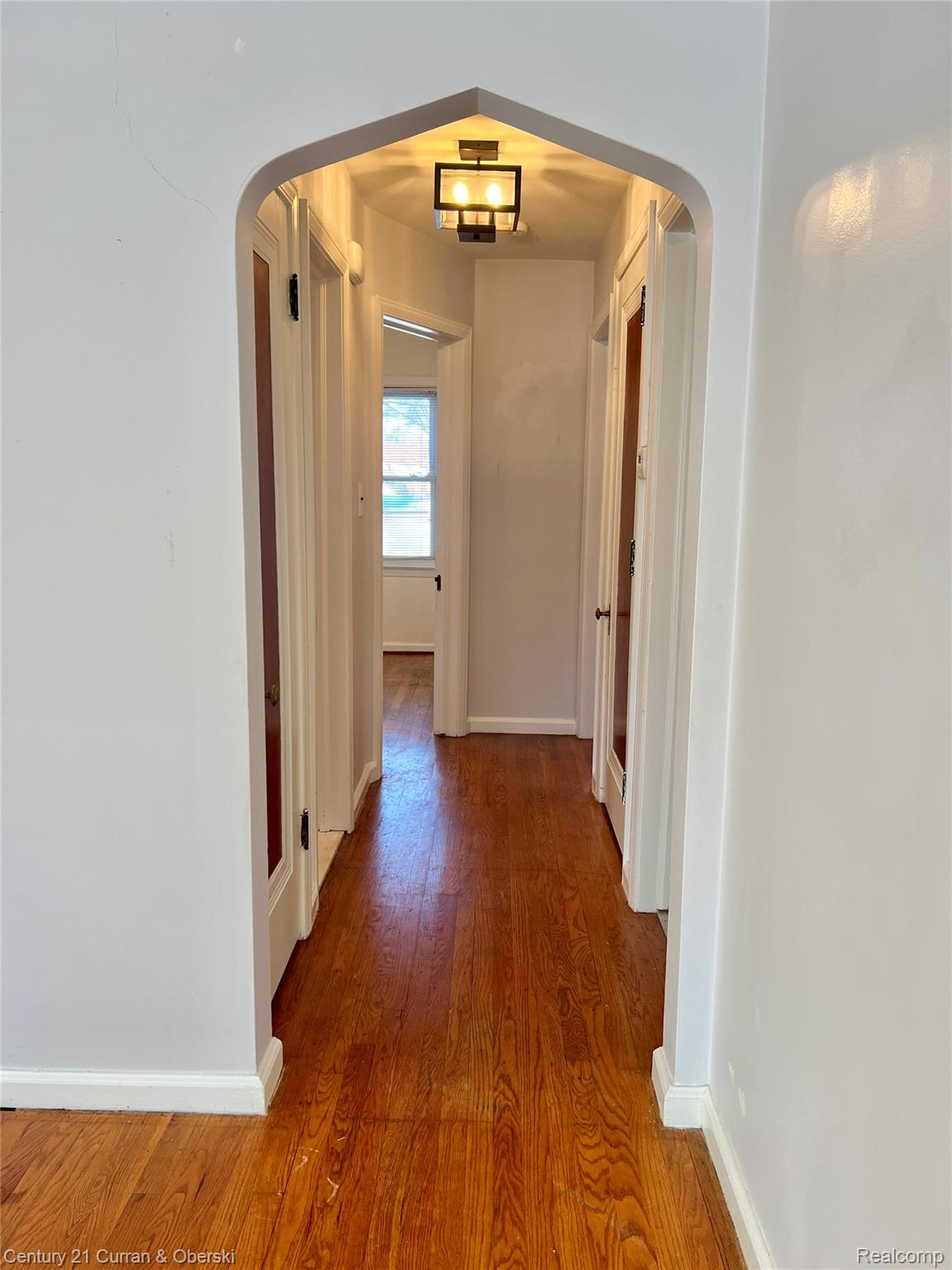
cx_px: 476
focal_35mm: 26
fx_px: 953
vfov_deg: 67.3
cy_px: 635
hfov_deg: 53.1
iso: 125
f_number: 1.5
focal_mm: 5.7
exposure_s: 1/120
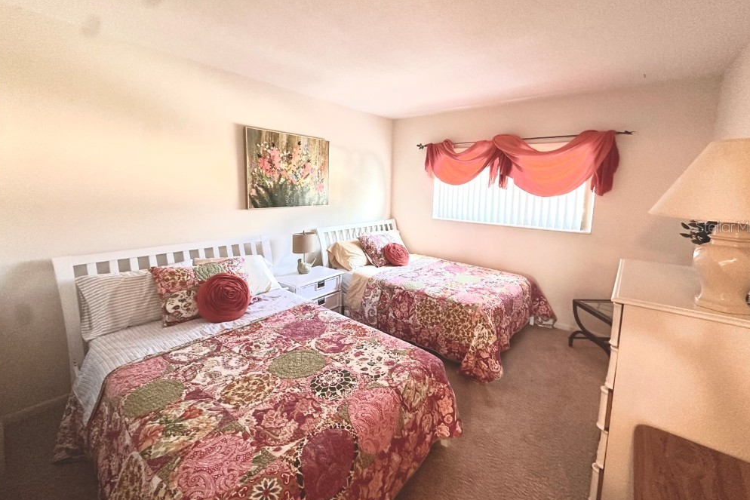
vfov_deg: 77.1
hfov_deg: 100.4
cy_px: 226
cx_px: 380
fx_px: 313
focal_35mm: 15
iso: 500
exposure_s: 1/60
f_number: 2.2
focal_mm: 2.22
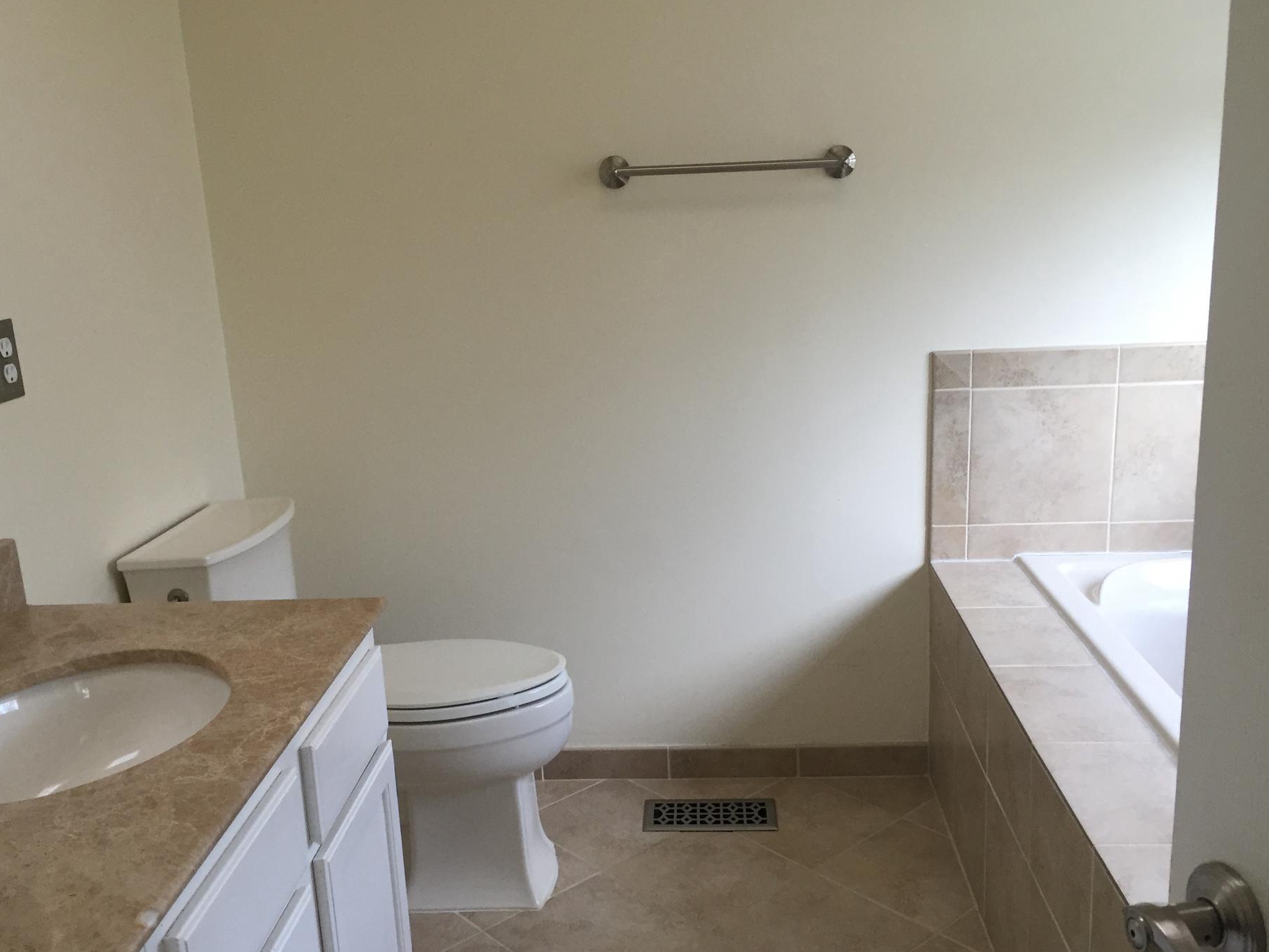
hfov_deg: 55.3
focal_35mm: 33
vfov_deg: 42.9
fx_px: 1210
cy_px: 527
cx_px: 619
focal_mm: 4.15
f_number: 2.2
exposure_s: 1/30
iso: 50
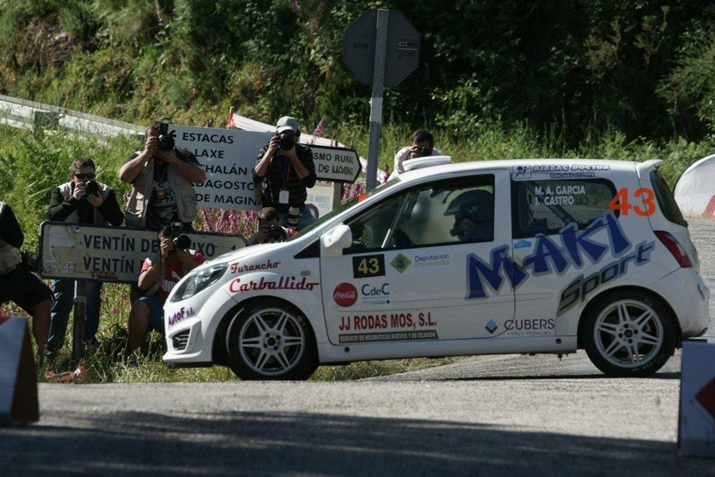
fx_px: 5958
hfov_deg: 6.9
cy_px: 238
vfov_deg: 4.6
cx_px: 358
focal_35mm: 300
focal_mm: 300
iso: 800
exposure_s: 1/1600
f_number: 8
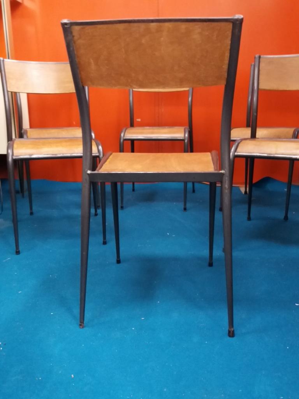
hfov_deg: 49.7
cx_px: 150
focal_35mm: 28
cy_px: 200
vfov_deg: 63.4
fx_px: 322
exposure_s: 1/17
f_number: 1.9
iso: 320
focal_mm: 3.7
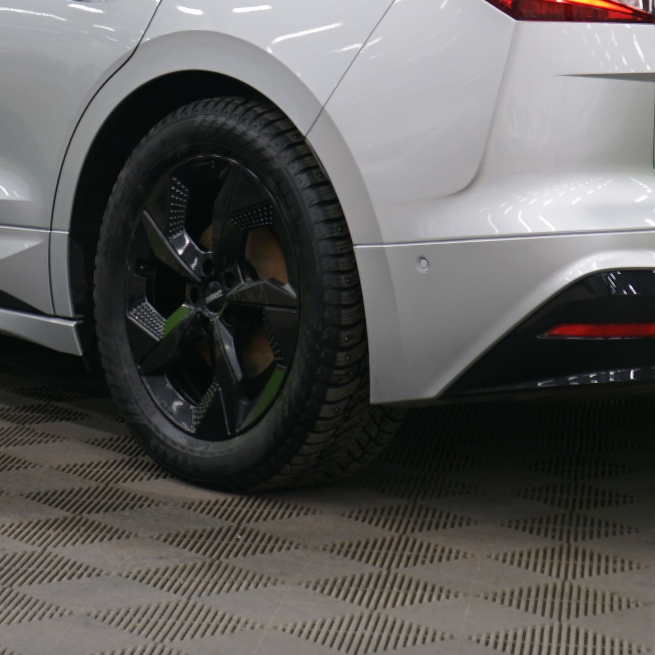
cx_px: 299
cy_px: -13
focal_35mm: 126
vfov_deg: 13.6
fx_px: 2697
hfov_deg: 13.8
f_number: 4.5
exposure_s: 1/10
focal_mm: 48
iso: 400
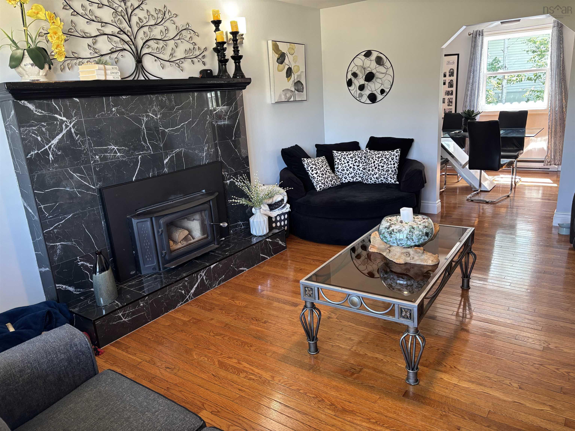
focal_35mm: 26
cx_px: 288
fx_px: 432
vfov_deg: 53.1
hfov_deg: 67.3
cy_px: 216
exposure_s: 1/60
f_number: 1.6
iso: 160
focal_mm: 5.96
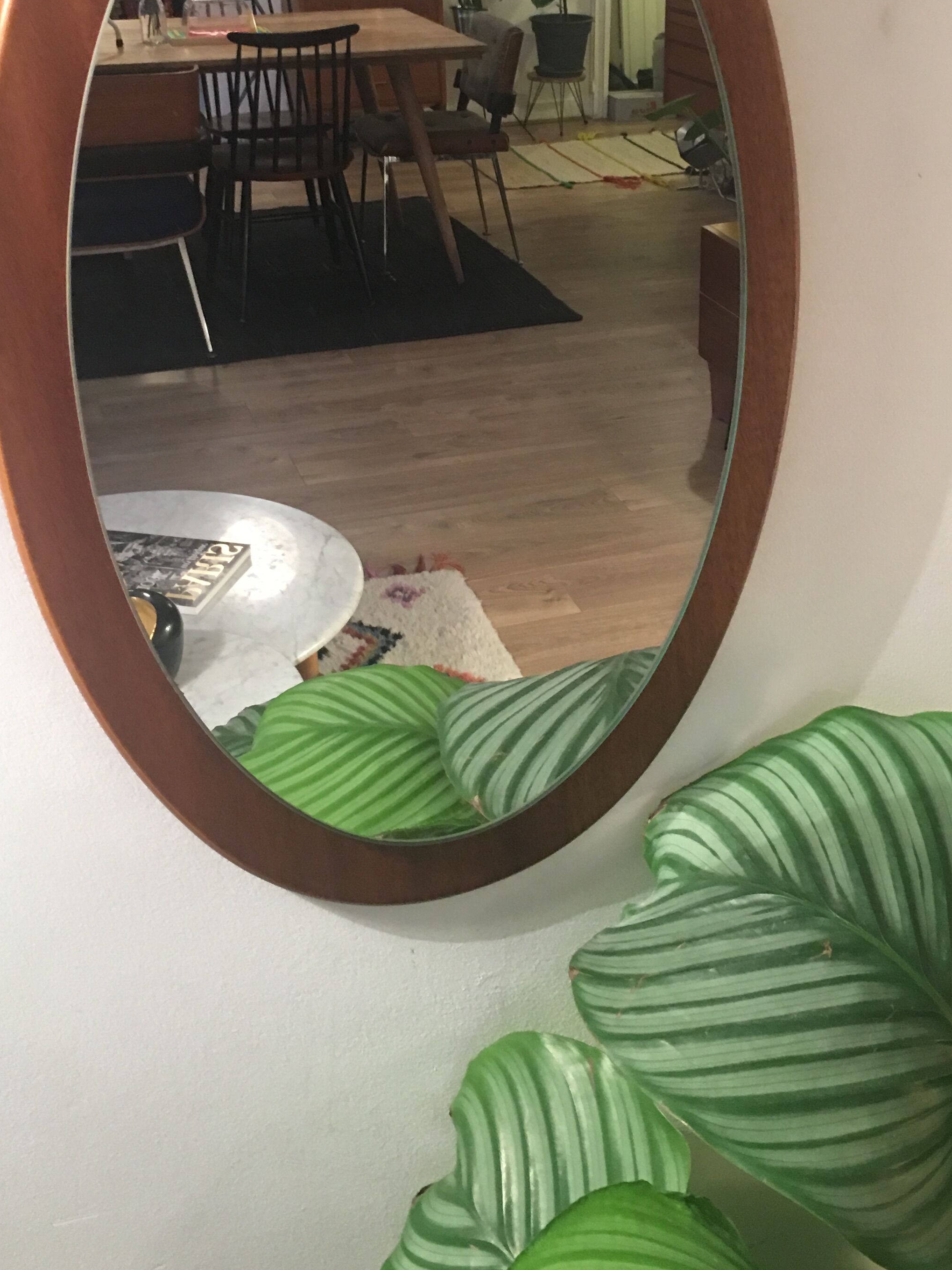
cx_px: 539
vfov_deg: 43.1
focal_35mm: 43
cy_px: 397
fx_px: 1577
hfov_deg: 33.5
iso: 100
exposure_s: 1/17
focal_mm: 4.15
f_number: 2.2
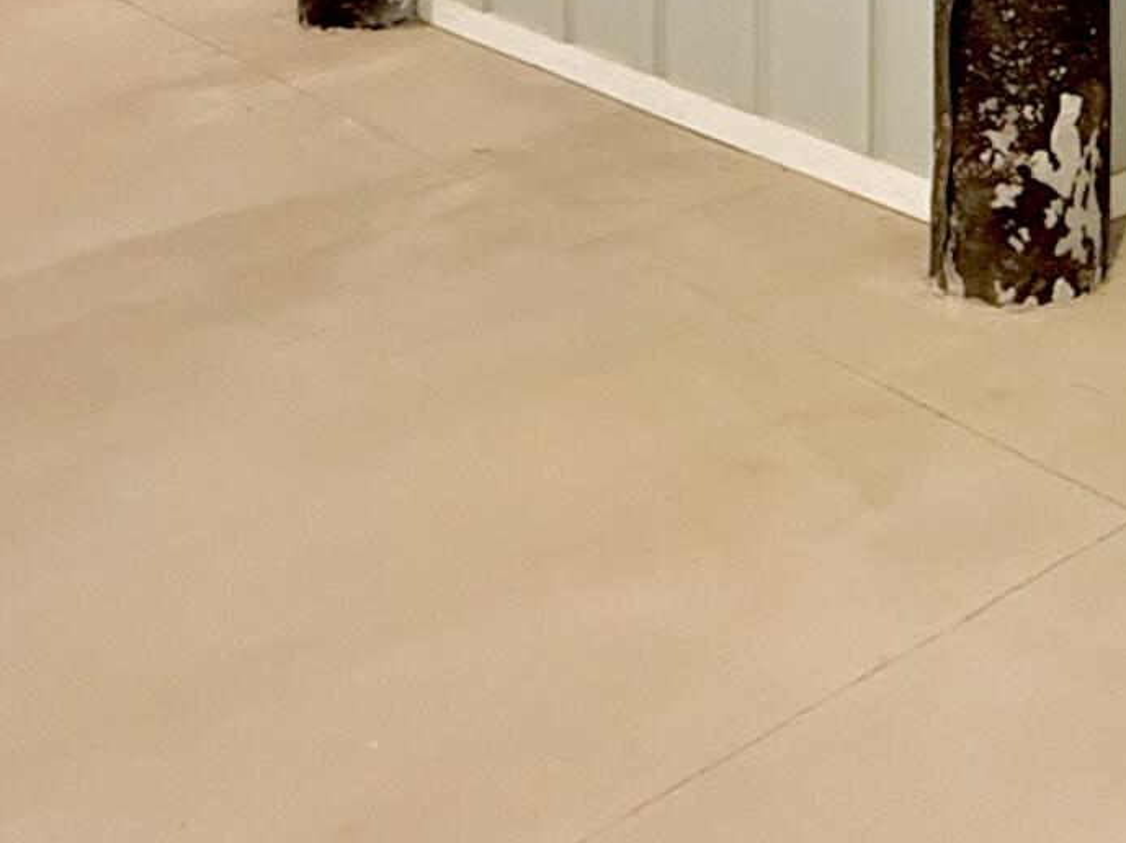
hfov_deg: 28.7
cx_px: 1247
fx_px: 1983
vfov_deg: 20.3
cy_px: -454
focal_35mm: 61
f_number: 2.2
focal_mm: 2.22
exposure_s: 1/60
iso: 1000
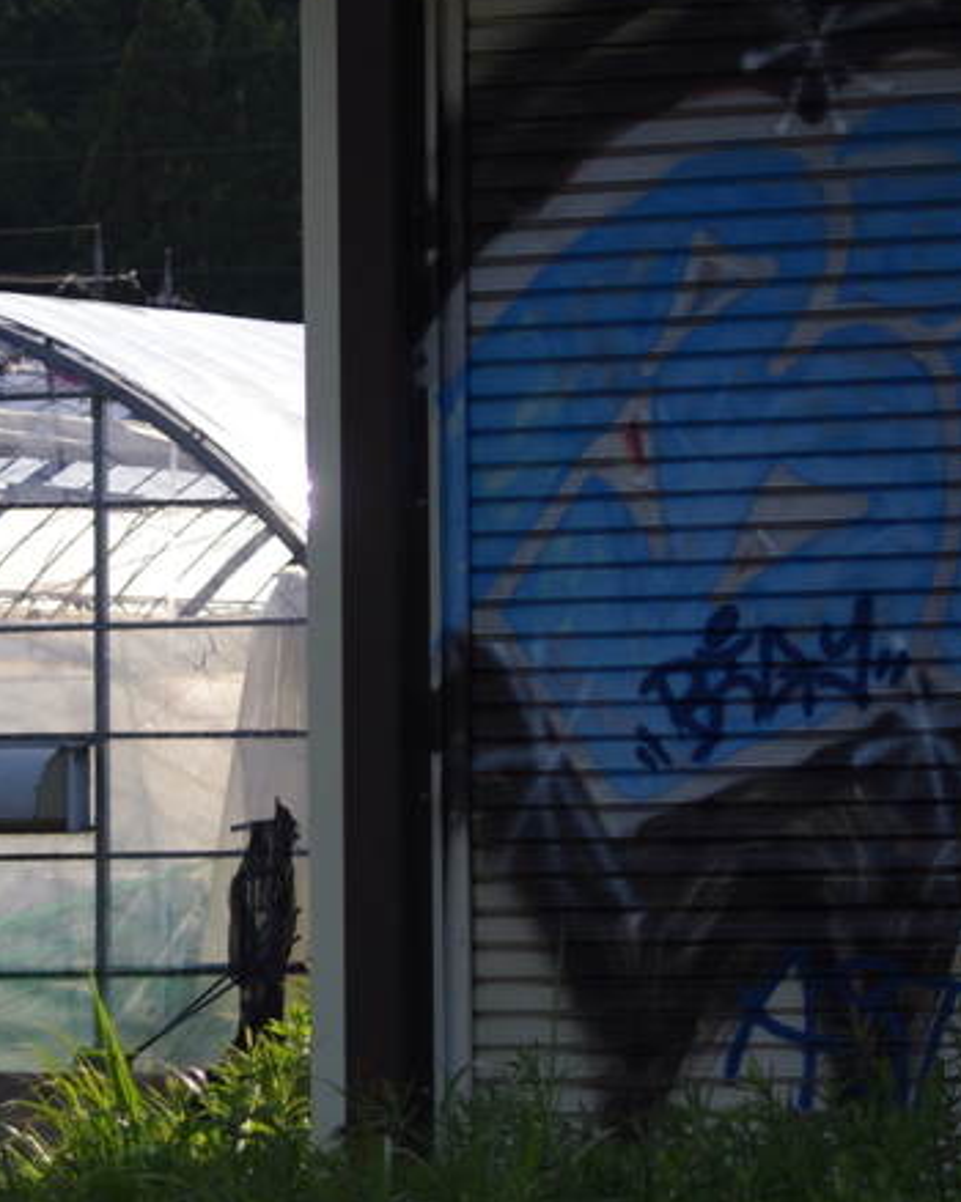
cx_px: 121
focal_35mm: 230
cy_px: 516
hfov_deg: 6.7
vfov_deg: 8.4
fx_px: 8183
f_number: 4
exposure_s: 1/800
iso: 100
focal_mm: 70
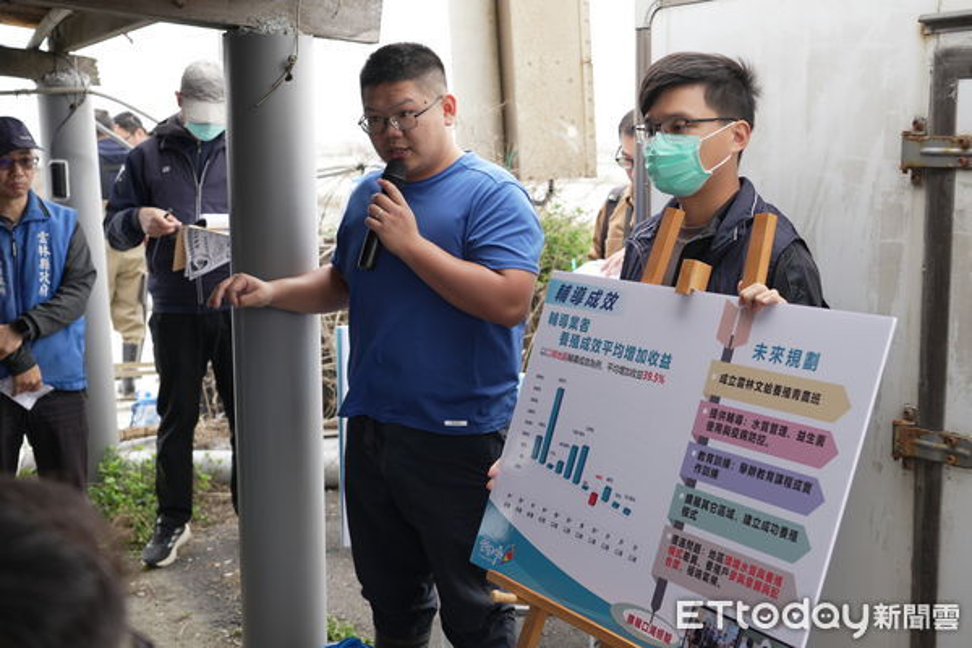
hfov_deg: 42.7
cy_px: 324
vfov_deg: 29.2
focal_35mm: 46
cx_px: 486
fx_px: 1242
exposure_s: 1/80
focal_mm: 46
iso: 100
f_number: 5
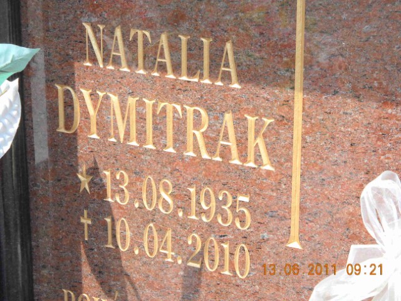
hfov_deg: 18.7
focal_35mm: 105
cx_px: 200
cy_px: 150
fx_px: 1216
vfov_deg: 14.1
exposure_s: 1/129
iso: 64
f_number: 5.3
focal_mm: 17.48
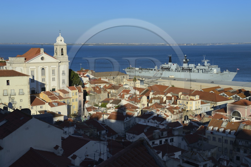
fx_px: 334
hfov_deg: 41.1
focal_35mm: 48
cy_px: 84
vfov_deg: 28.0
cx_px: 126
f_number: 10
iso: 100
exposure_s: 1/200
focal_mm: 48
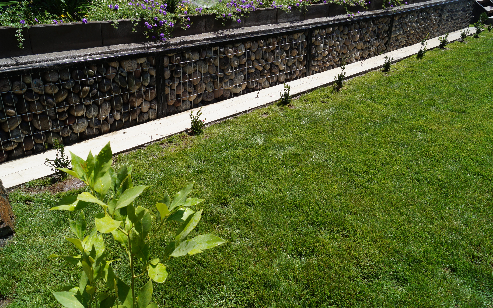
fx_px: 376
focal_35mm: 28
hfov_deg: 66.5
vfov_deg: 44.5
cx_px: 244
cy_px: 152
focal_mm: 18
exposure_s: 1/160
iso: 100
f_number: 10
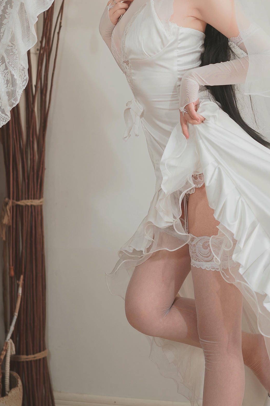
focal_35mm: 96
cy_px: 167
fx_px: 1080
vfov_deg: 21.2
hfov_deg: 14.2
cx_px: 203
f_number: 2.8
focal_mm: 50
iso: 100
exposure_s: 1/100
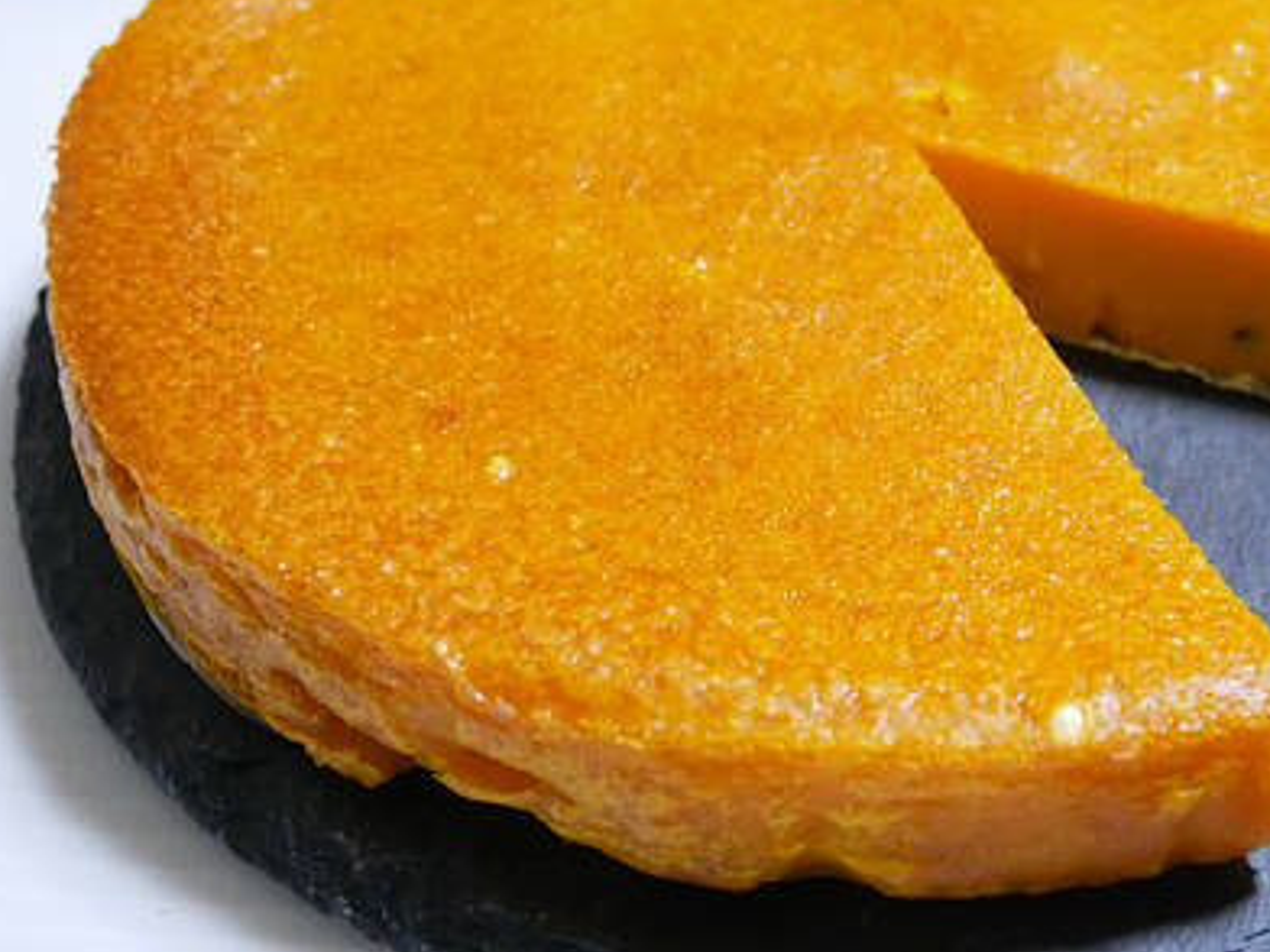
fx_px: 2275
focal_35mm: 62
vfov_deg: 23.6
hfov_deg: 30.6
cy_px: 330
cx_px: 965
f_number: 4.3
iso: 3200
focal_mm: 19
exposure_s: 1/40
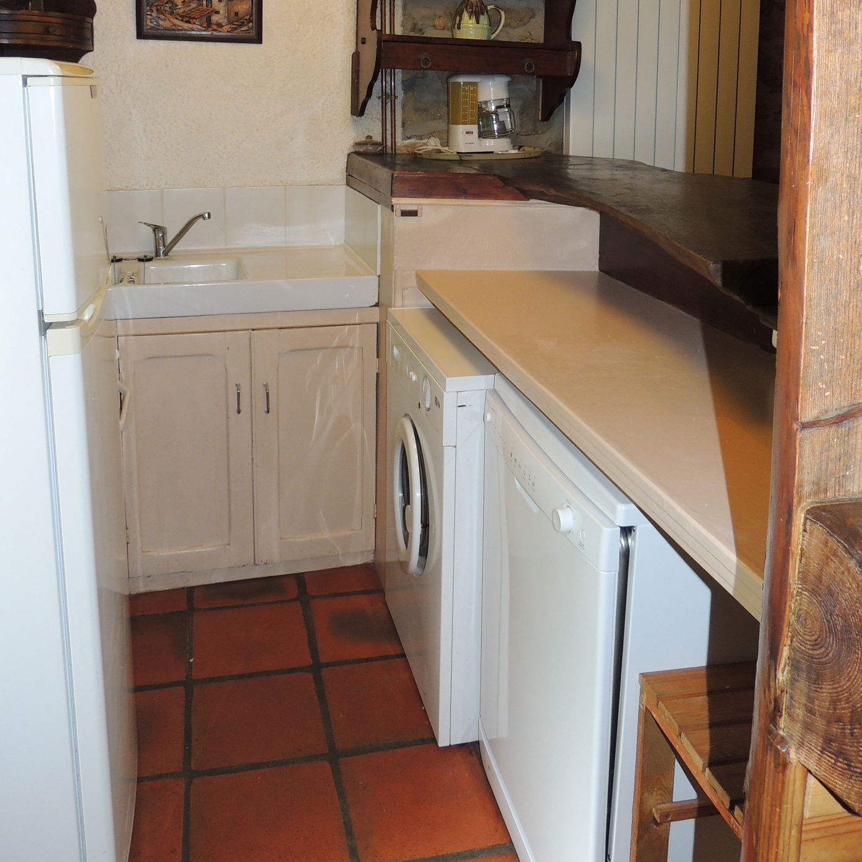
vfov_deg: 49.4
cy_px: 235
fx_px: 902
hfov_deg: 51.1
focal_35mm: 32
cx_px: 405
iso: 200
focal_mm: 4.3
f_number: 3
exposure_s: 1/30
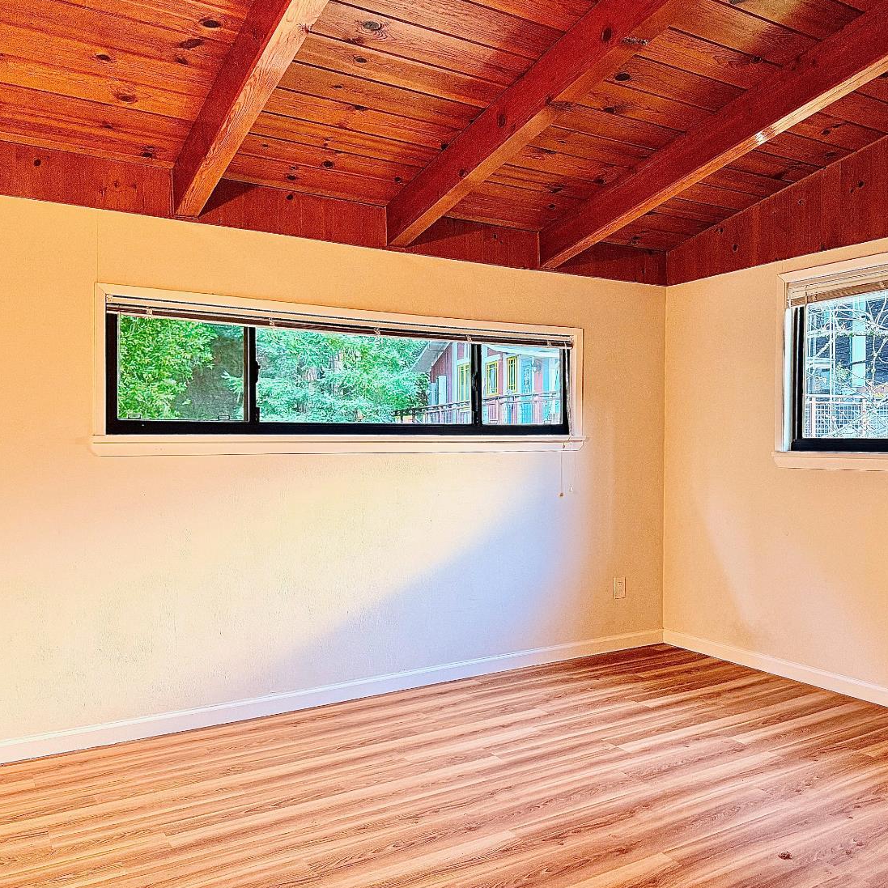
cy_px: 441
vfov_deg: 55.6
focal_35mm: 29
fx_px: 842
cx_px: 527
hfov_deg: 55.3
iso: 250
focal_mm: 6.76
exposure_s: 1/60
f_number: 1.78
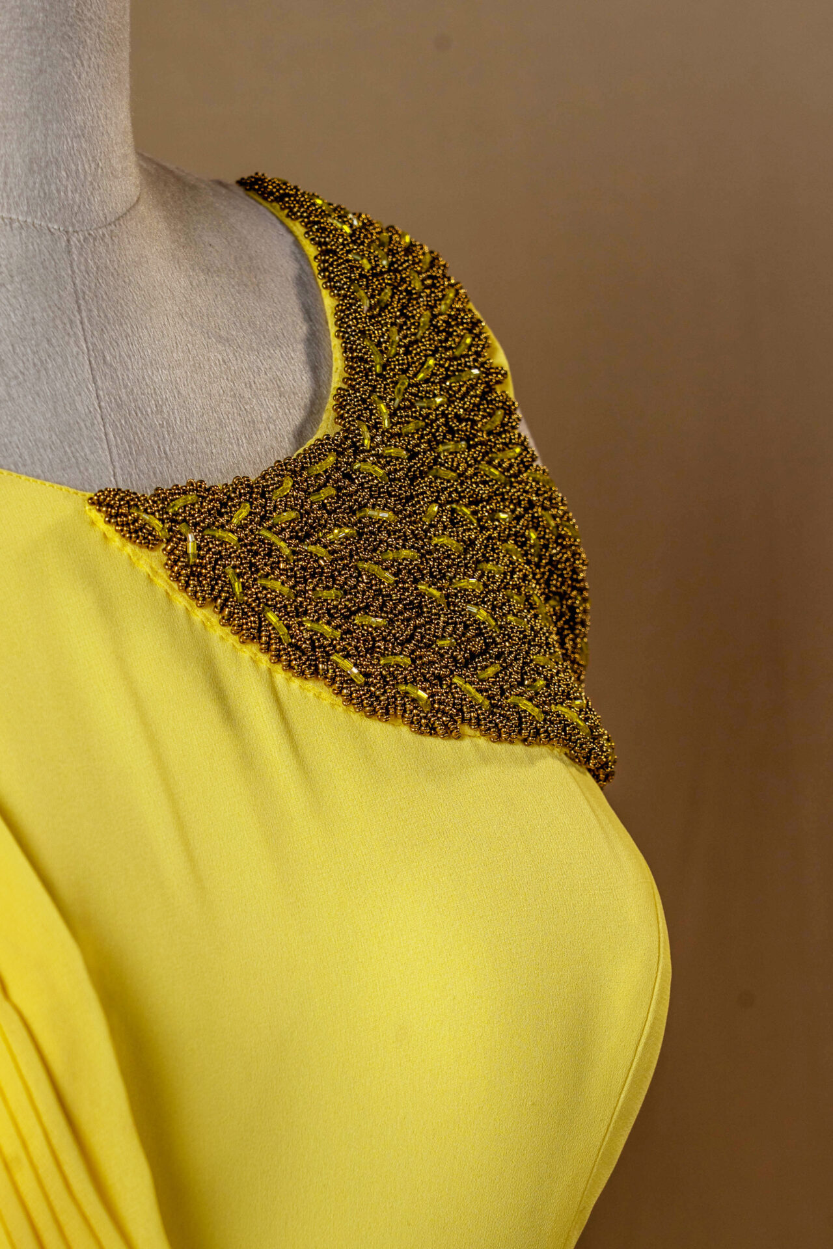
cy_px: 624
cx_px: 416
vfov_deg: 13.4
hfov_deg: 9.0
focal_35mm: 153
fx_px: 5310
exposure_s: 1/250
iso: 100
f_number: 9
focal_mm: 102
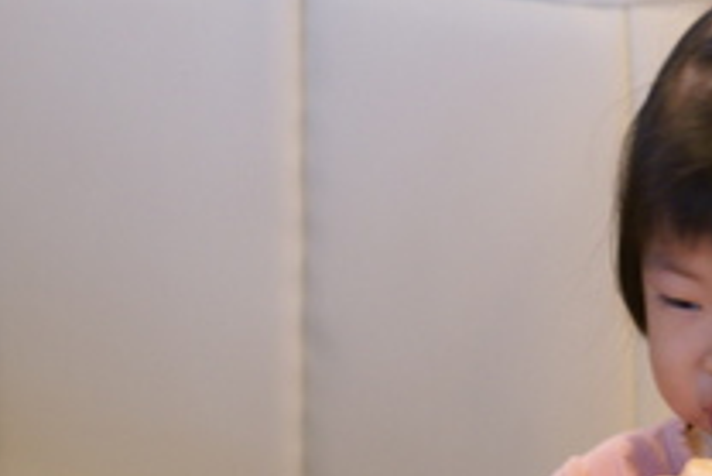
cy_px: 437
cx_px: 794
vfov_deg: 6.4
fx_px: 4275
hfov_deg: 9.4
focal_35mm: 216
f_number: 4.5
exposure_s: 1/10
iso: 400
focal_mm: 50
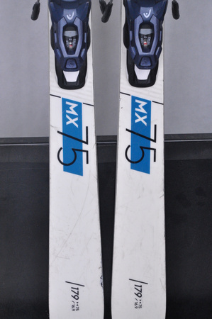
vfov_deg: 19.5
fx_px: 930
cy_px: 160
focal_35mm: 105
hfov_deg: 13.0
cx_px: 106
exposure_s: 1/125
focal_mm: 70
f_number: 8
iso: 3200
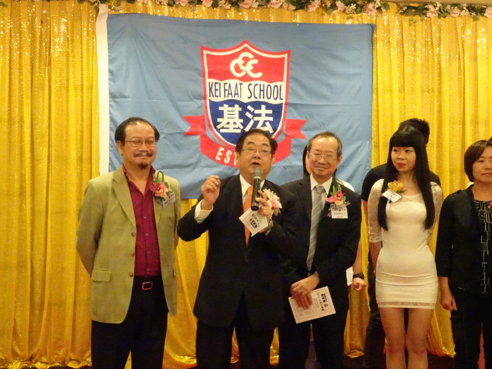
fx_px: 910
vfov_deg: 22.9
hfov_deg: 30.3
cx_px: 246
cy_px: 184
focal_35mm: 64
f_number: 5.6
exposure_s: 1/50
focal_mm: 10.95
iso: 3200
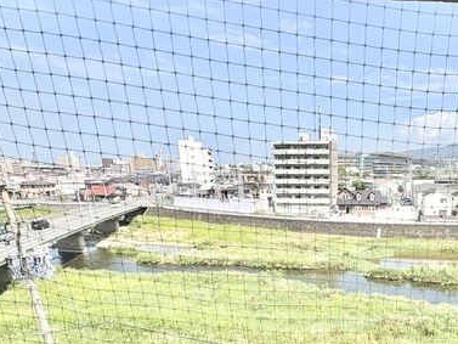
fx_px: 344
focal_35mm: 26
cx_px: 352
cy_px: 250
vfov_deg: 51.3
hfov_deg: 62.7
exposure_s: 1/1672
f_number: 2.2
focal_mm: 2.22
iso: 50
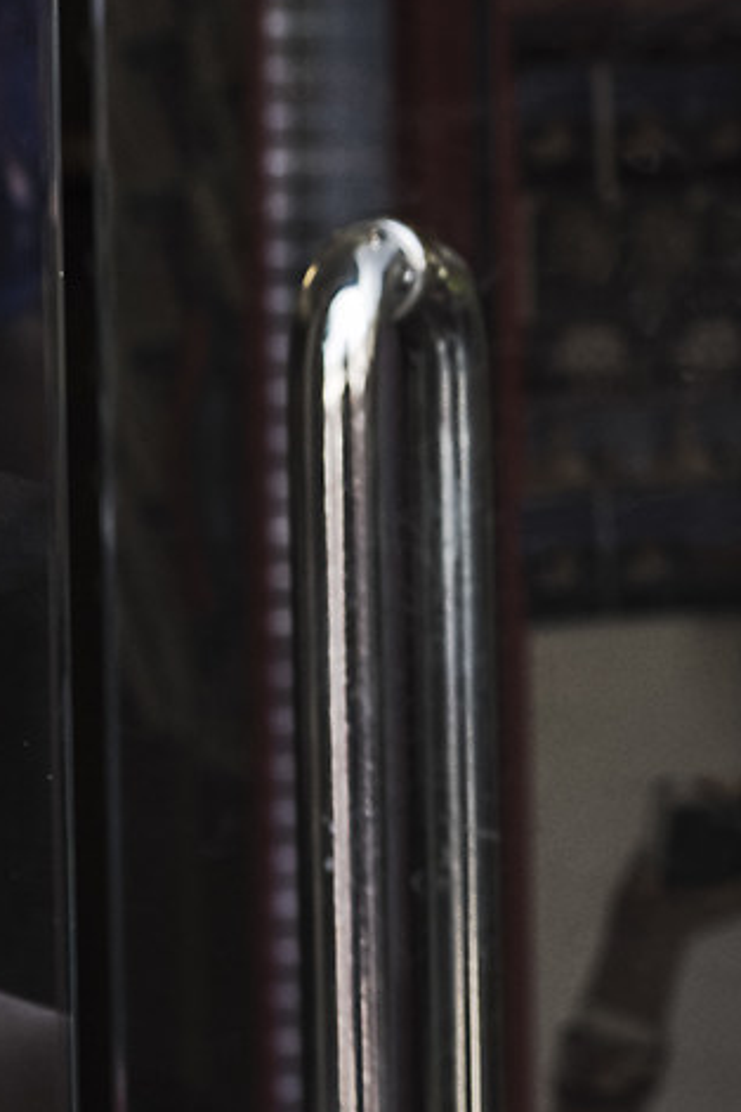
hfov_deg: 5.0
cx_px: 1760
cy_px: 385
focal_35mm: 270
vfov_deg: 7.6
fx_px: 8336
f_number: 4.5
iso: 250
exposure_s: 1/125
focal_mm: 35
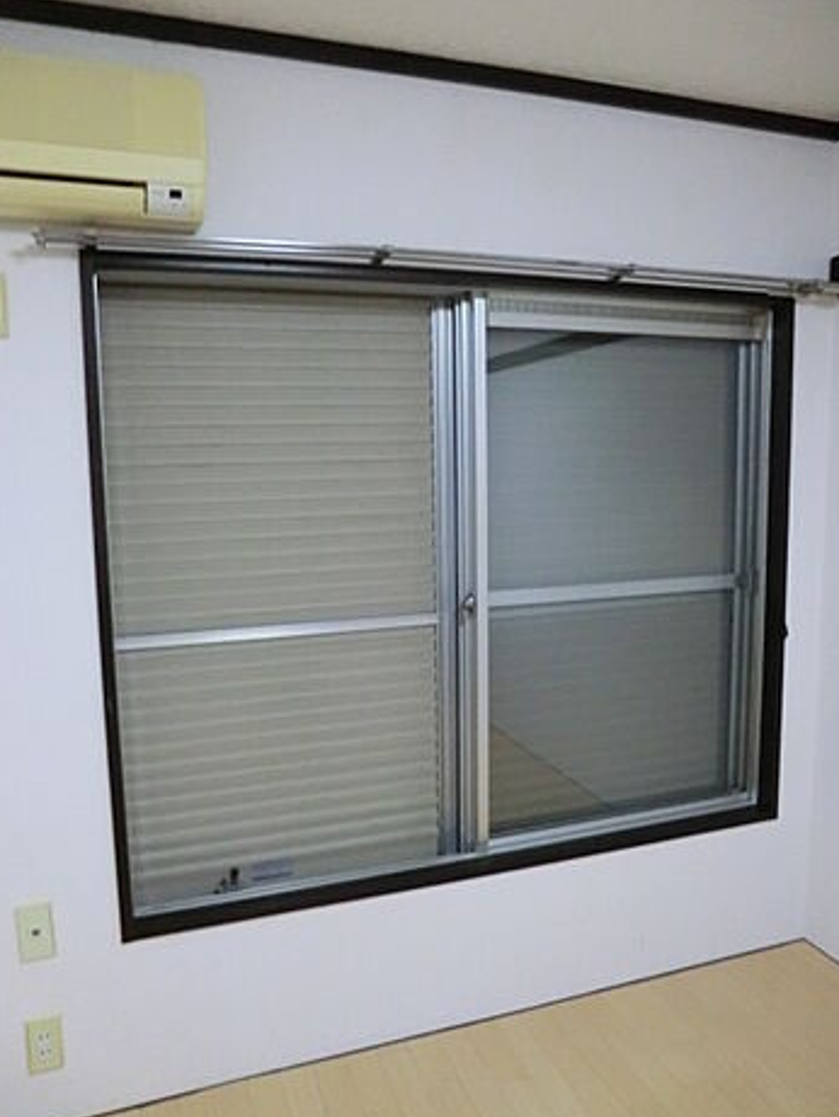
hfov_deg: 54.9
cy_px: 565
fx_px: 808
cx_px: 407
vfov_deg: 69.4
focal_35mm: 25
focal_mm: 4.3
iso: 800
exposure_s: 1/50
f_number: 3.2
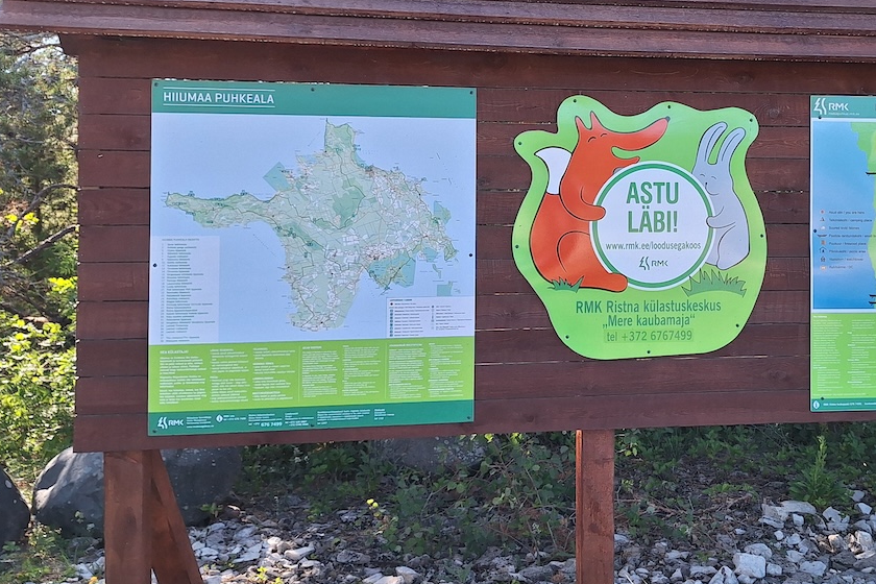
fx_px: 998
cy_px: 170
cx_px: 619
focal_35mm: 41
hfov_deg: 46.3
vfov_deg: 32.2
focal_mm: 5.54
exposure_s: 1/581
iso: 40
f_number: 1.8
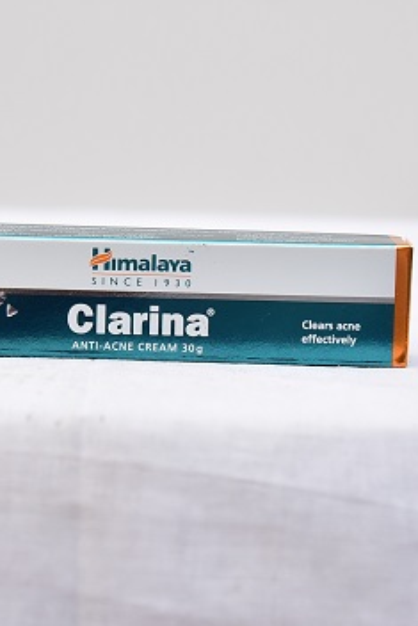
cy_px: 317
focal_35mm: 97
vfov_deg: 21.0
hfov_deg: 14.1
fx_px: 1688
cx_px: 141
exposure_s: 1/125
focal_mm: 65
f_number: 4.5
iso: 1600
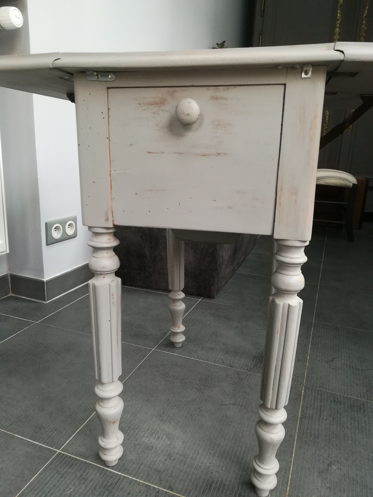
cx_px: 186
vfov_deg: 67.3
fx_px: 374
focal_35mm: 26
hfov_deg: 53.1
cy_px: 248
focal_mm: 3.83
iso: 200
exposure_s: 1/30
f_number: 2.2
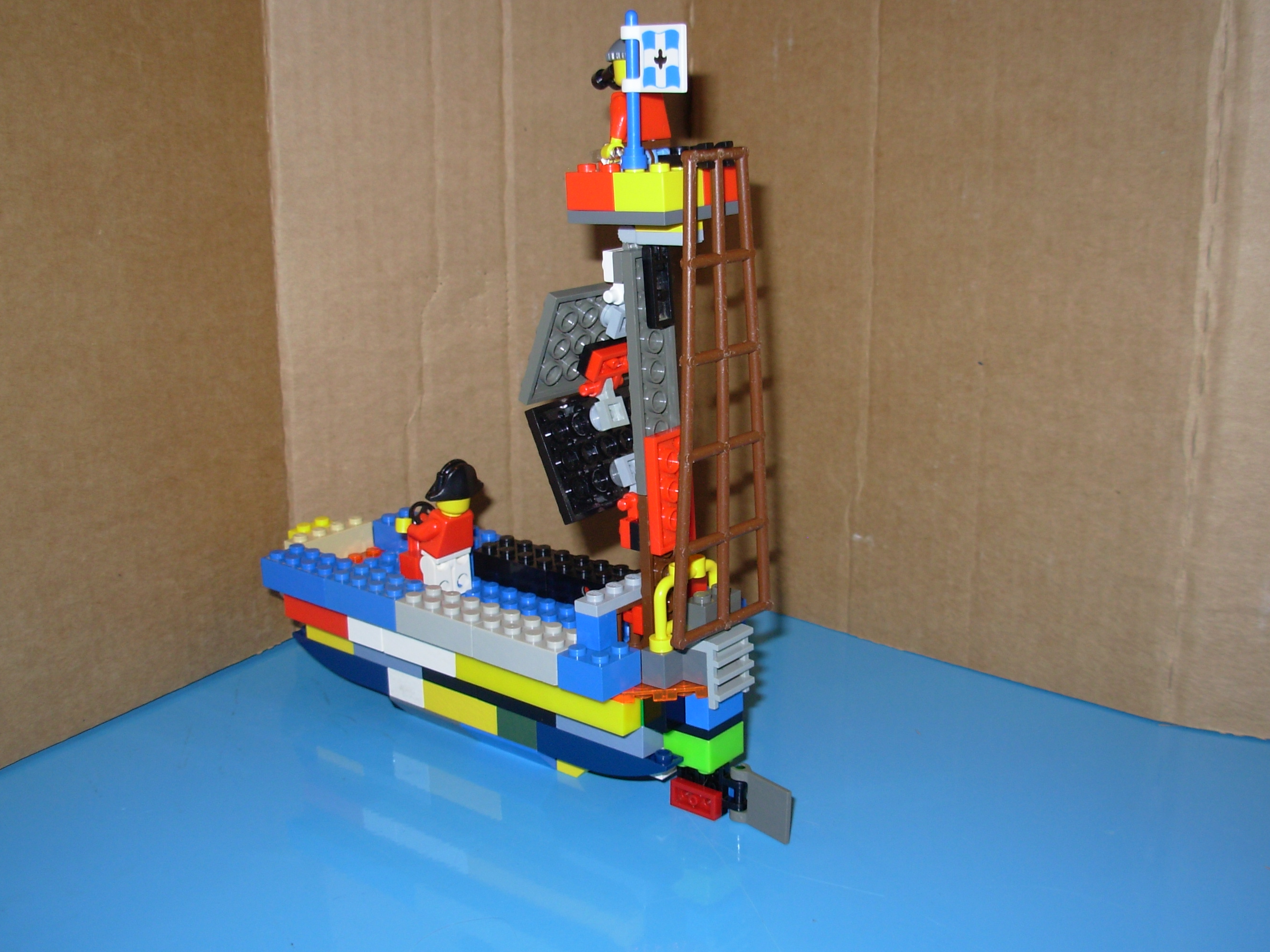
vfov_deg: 36.0
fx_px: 1467
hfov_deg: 46.8
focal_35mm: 40
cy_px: 485
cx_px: 663
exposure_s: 1/32
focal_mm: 6.3
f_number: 2.9
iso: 50
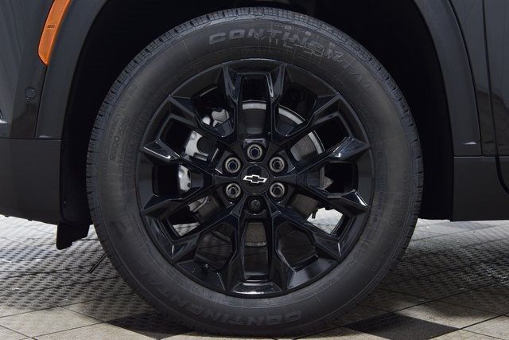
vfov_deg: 22.6
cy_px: 170
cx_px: 254
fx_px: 848
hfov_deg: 33.4
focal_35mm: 60
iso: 900
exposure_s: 1/15
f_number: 6.3
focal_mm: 40
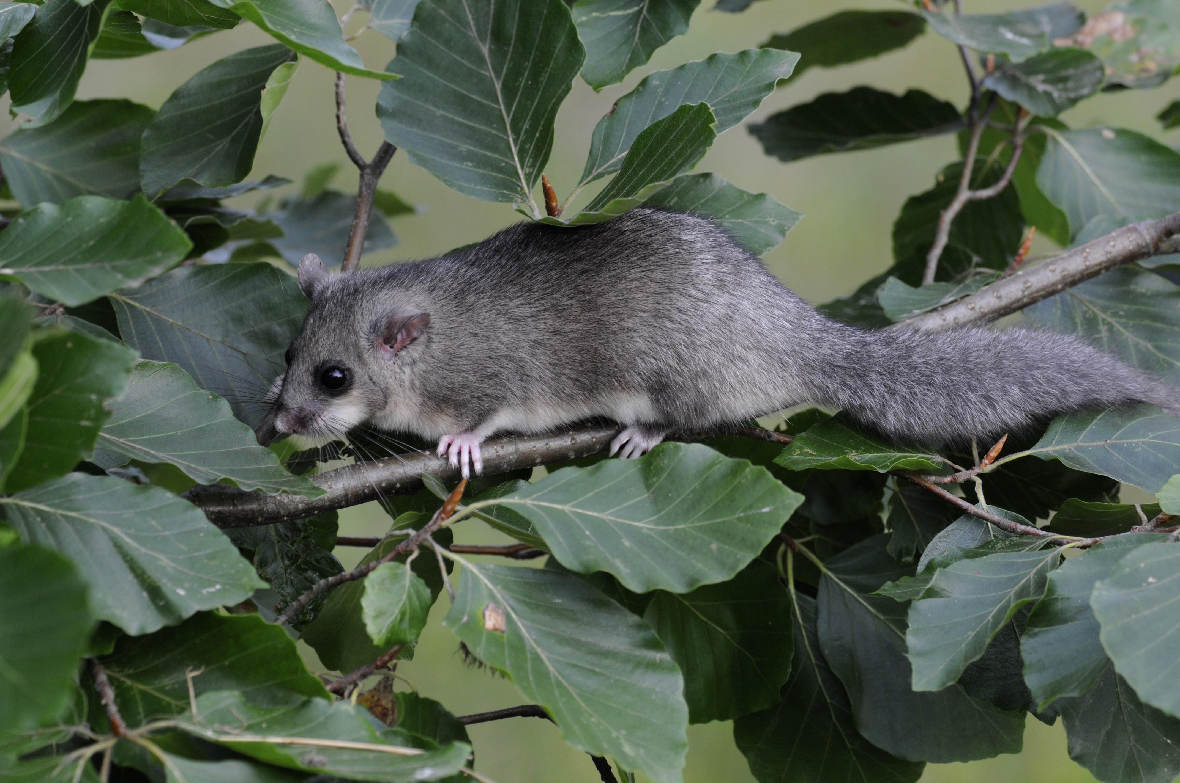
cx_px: 590
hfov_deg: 7.6
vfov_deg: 5.1
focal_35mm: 270
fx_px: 8839
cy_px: 392
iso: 400
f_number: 5.6
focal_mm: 180
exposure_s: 1/100
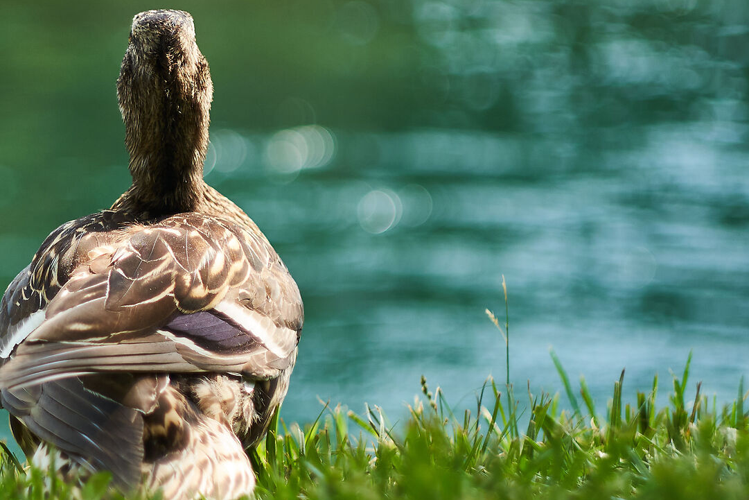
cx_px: -11
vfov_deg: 9.1
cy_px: 193
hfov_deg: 13.4
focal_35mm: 151
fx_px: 3142
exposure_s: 1/1600
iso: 200
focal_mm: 45
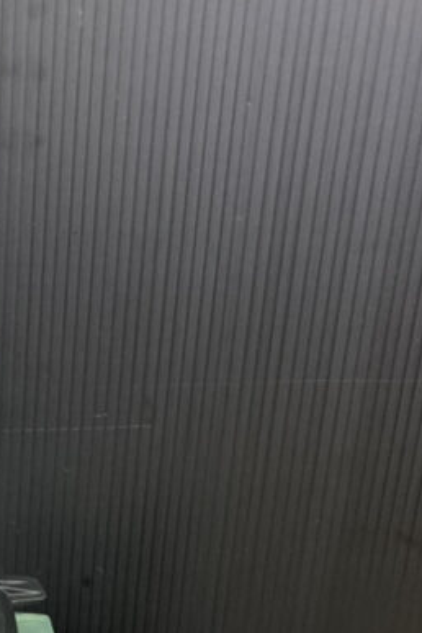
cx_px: -195
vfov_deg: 24.8
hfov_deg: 16.3
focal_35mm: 77
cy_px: 666
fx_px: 1354
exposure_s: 1/62
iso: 80
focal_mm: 3.99
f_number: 1.8
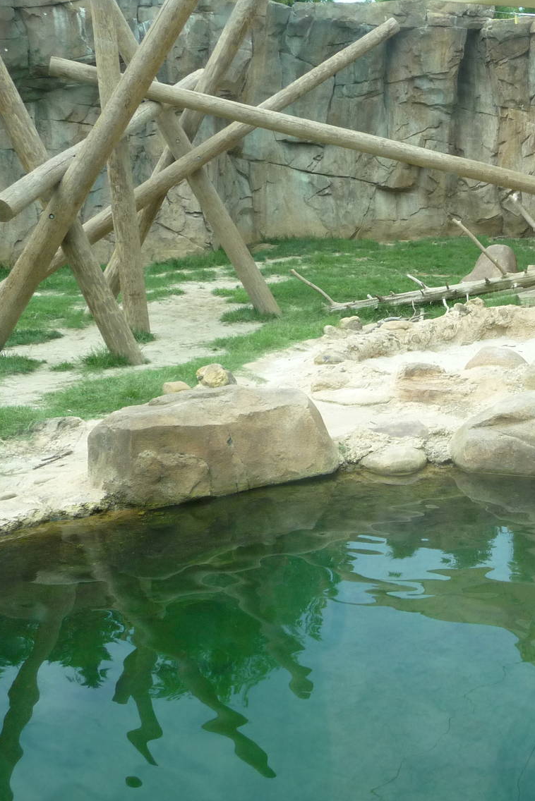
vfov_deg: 47.4
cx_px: 480
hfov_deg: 31.2
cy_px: 379
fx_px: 913
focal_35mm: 41
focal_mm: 4.7
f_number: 3.3
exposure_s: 1/500
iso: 200
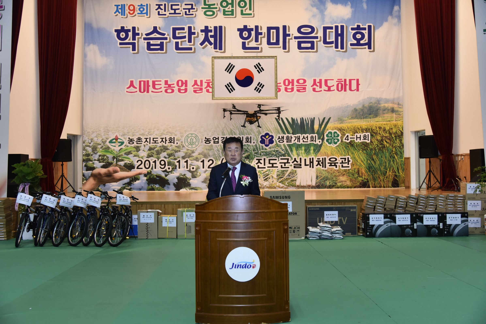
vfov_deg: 37.9
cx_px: 243
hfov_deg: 54.4
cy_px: 162
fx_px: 473
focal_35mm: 35
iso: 1000
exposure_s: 1/125
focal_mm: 35
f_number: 4.5
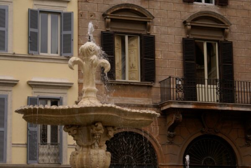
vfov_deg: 13.1
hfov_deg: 19.4
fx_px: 733
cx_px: 126
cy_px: 84
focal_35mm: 105
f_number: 6.3
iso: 100
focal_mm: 70
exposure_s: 1/125
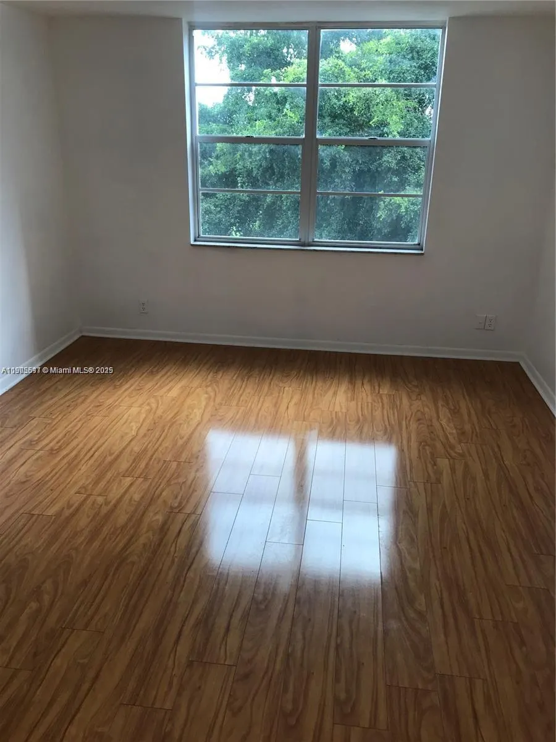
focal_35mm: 28
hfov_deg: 49.7
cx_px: 278
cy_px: 371
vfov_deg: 63.4
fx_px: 600
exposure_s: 1/60
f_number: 1.8
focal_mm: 3.99
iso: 20
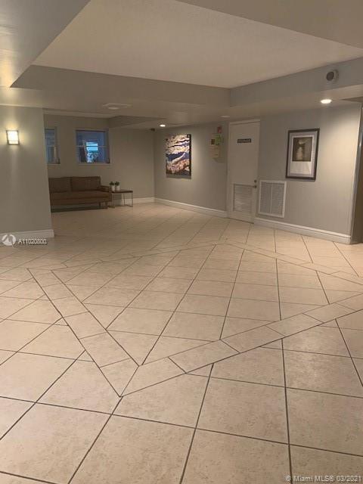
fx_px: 364
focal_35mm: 26
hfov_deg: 53.1
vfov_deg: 67.3
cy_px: 242
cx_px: 182
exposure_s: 1/60
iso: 320
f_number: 1.8
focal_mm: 4.25
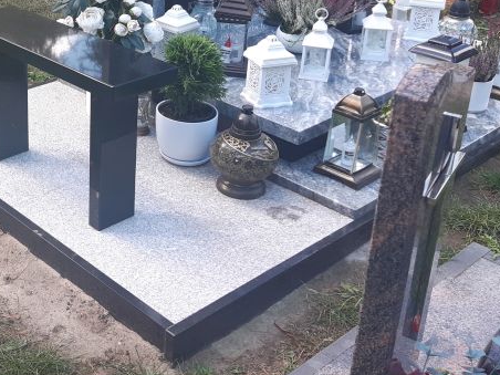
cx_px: 42
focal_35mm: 53
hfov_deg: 34.0
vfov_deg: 27.0
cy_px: 77
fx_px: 766
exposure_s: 1/151
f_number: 1.7
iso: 40
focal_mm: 3.92
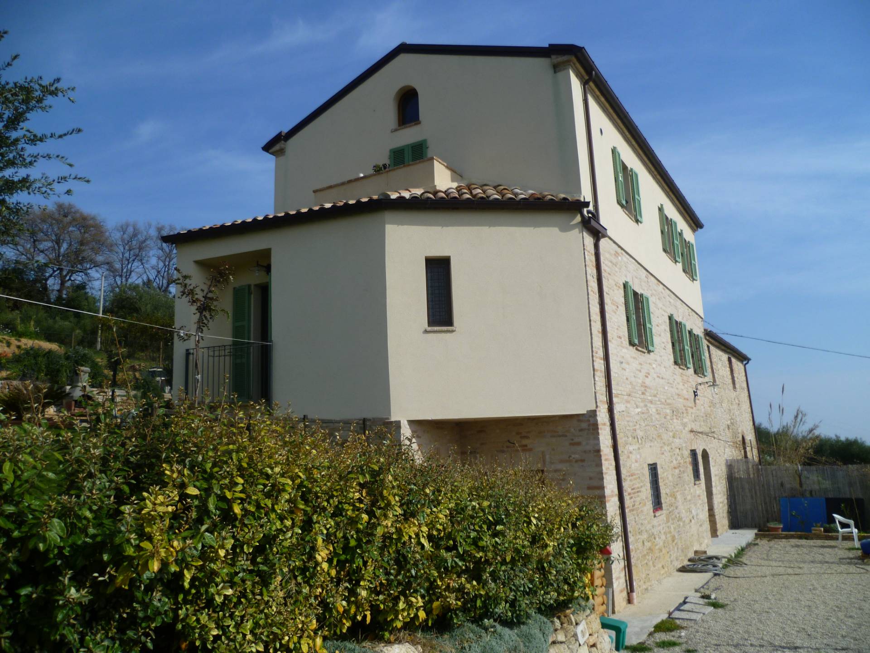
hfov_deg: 63.4
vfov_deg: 49.7
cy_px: 326
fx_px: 704
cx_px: 435
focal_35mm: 28
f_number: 9
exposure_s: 1/250
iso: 80
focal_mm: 5
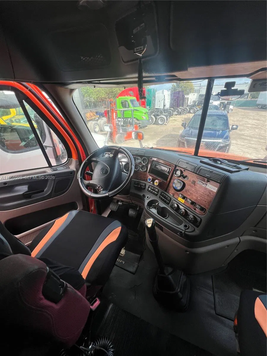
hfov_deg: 89.9
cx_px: 134
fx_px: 134
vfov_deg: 106.2
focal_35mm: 13
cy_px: 178
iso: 32
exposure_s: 1/309
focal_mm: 1.57
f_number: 1.8
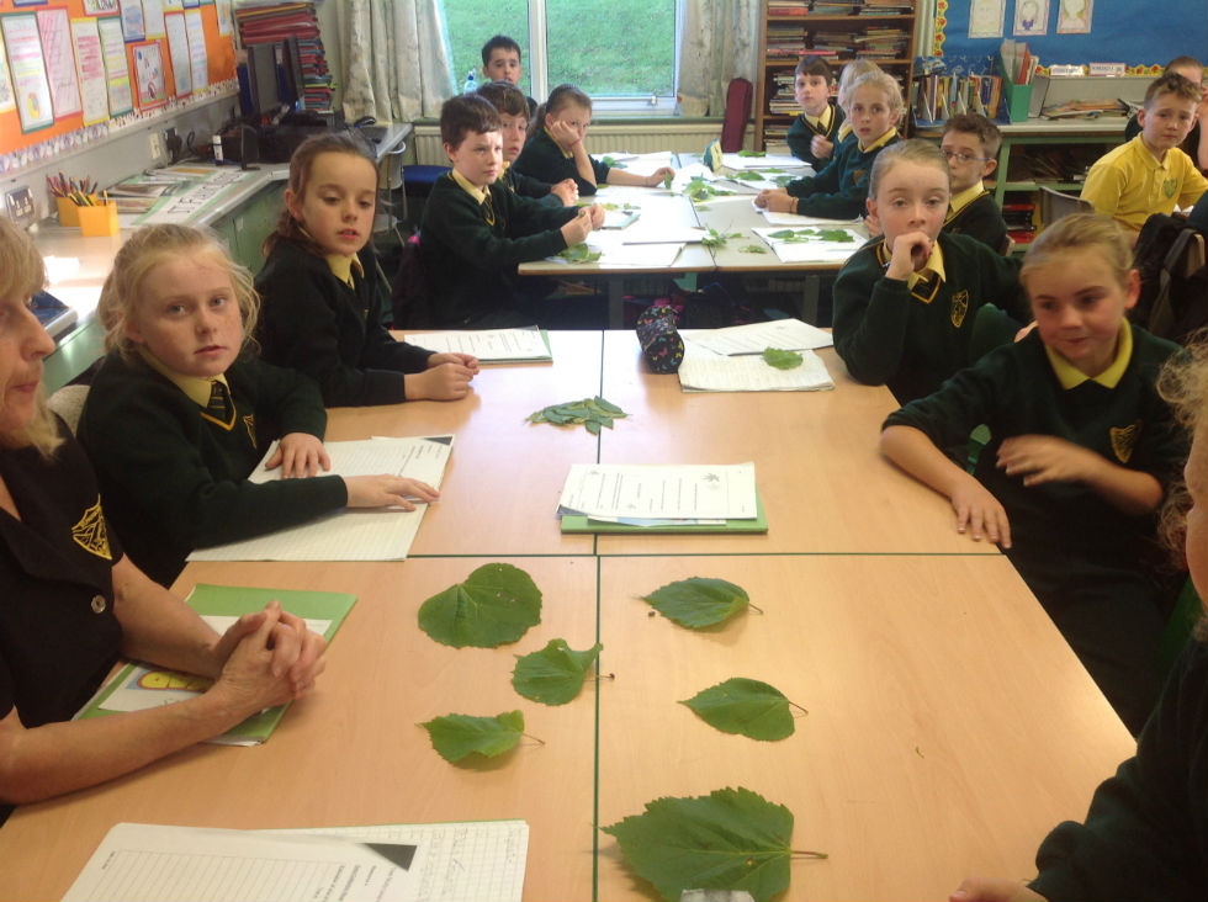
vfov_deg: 40.6
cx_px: 604
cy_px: 451
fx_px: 1220
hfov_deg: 52.7
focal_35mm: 35
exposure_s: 1/40
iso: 64
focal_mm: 4.28
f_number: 2.4
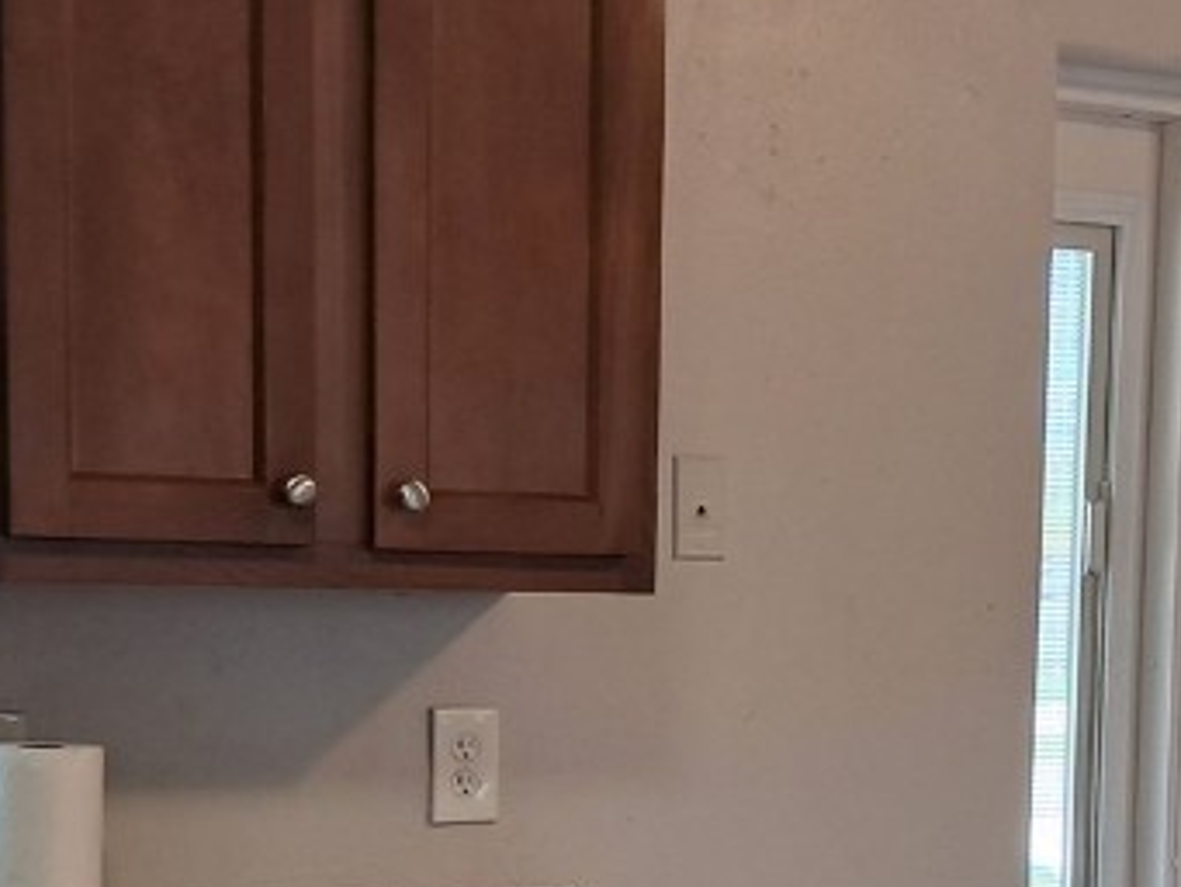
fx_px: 2764
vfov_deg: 17.8
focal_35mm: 81
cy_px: 877
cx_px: 627
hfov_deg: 24.1
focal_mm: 4
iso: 100
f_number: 1.8
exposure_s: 1/60
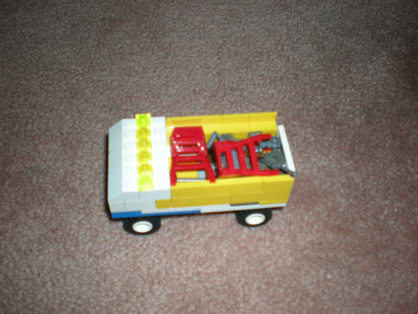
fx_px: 459
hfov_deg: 49.0
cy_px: 157
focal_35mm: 38
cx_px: 209
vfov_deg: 37.7
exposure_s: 1/60
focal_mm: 6.3
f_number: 3.1
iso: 64
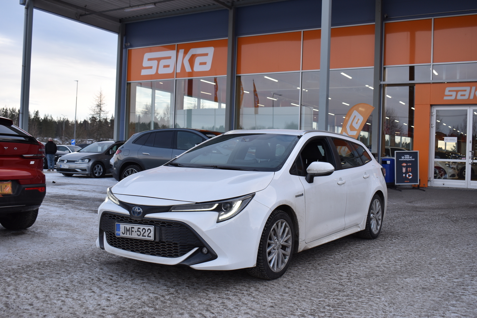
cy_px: 159
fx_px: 497
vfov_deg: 35.5
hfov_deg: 51.3
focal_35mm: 38
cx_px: 238
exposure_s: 1/180
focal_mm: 25
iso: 200
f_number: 5.6
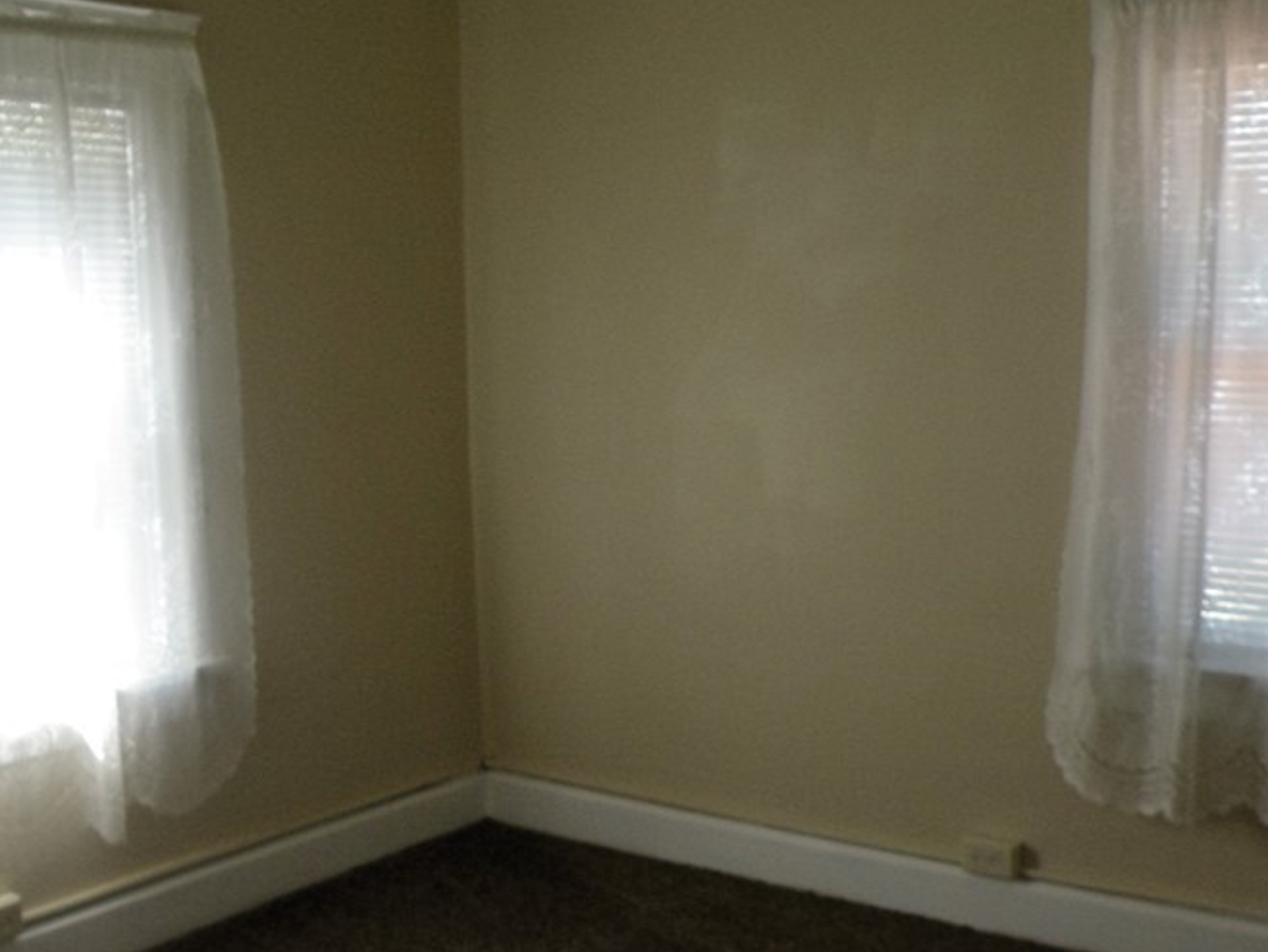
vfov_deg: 34.3
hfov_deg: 44.8
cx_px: 663
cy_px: 538
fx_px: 1539
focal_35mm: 42
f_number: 3.2
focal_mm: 4.7
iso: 64
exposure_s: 1/69
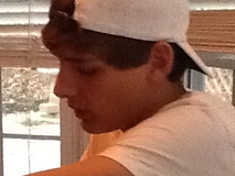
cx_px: 7
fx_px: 652
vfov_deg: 15.1
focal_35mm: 96
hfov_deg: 19.9
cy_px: 187
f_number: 2.4
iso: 400
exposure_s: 1/30
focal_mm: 2.03
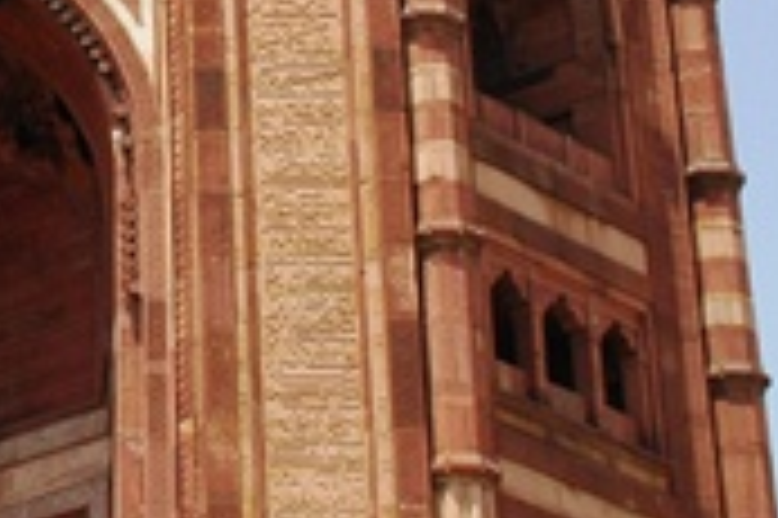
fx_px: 3346
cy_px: 9
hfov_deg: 12.8
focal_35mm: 155
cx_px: -238
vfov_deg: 8.8
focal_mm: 28
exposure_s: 1/320
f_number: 10
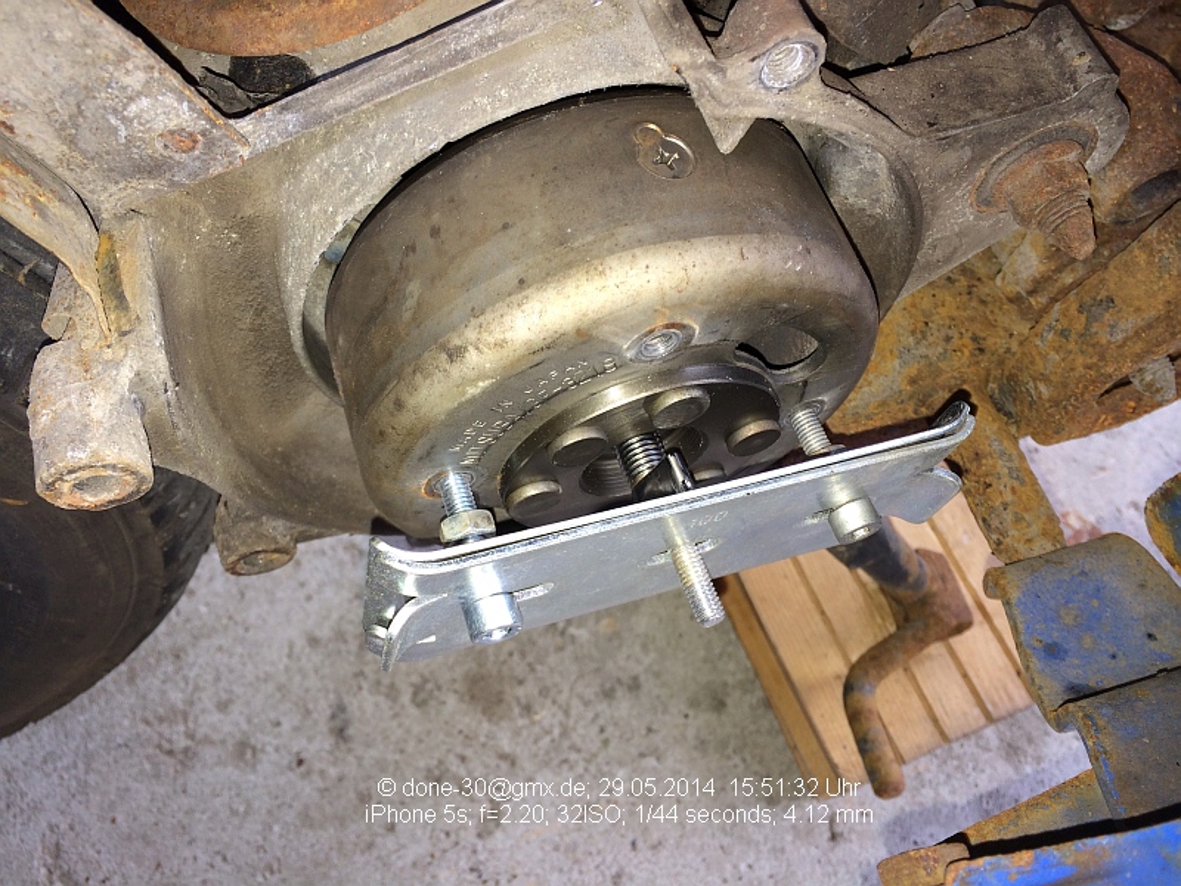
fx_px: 1024
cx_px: 590
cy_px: 443
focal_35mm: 30
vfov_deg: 46.8
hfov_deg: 60.0
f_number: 2.2
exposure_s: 1/44
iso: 32
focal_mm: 4.12
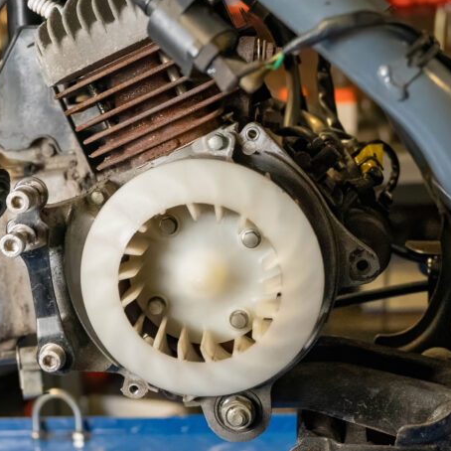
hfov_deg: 24.8
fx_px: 1017
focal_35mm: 69
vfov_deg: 25.0
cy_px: 193
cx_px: 135
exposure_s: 1/160
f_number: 2.8
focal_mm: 24
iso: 6400
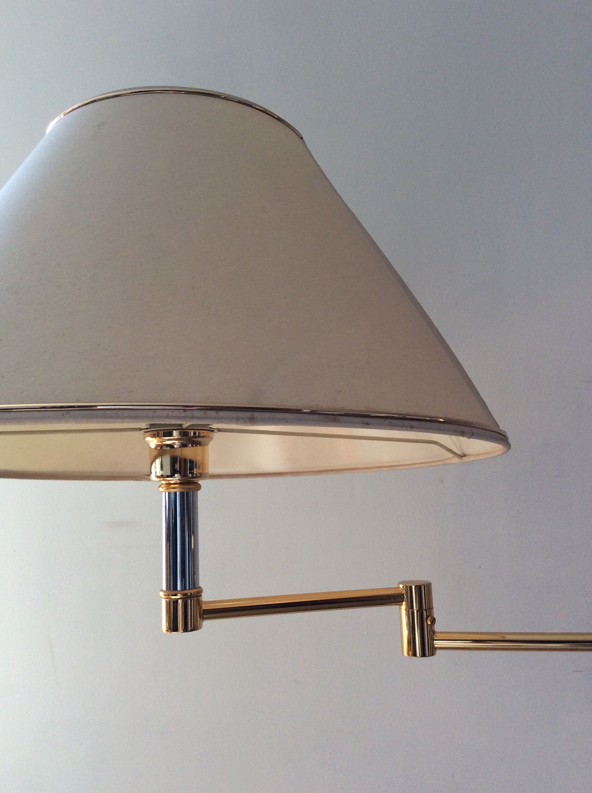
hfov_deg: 42.8
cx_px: 293
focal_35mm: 33
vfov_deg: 55.4
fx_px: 754
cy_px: 394
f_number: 2.4
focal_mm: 3.3
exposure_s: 1/100
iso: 50
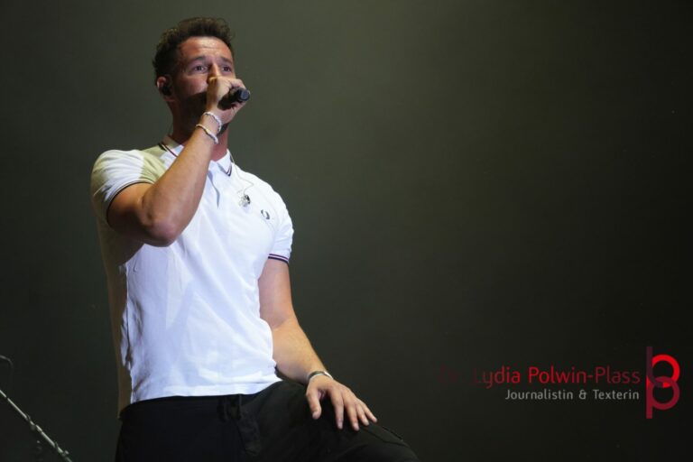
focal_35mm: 212
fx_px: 4071
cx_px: 346
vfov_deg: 6.5
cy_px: 231
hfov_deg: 9.7
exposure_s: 1/250
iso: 1250
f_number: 5.6
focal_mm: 141
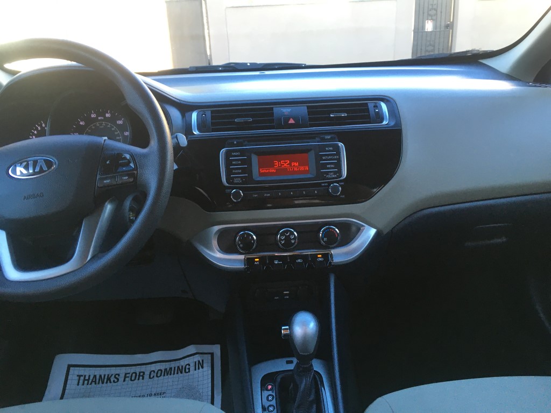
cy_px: 206
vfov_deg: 48.2
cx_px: 276
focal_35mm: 29
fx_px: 462
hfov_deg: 61.7
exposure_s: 1/30
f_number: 2.2
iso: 25
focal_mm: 4.15
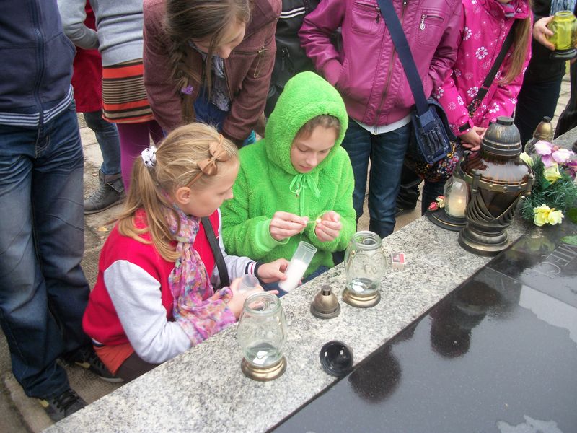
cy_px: 216
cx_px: 288
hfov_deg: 56.8
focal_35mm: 32
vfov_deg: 44.2
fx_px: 533
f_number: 2.9
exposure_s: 1/50
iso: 80
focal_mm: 5.7
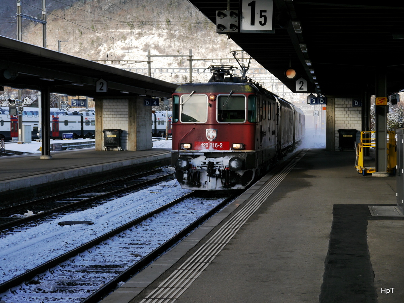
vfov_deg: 17.6
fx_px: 980
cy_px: 152
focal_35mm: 84
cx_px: 202
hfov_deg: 23.3
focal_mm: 42
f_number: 6.3
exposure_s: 1/200
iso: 160
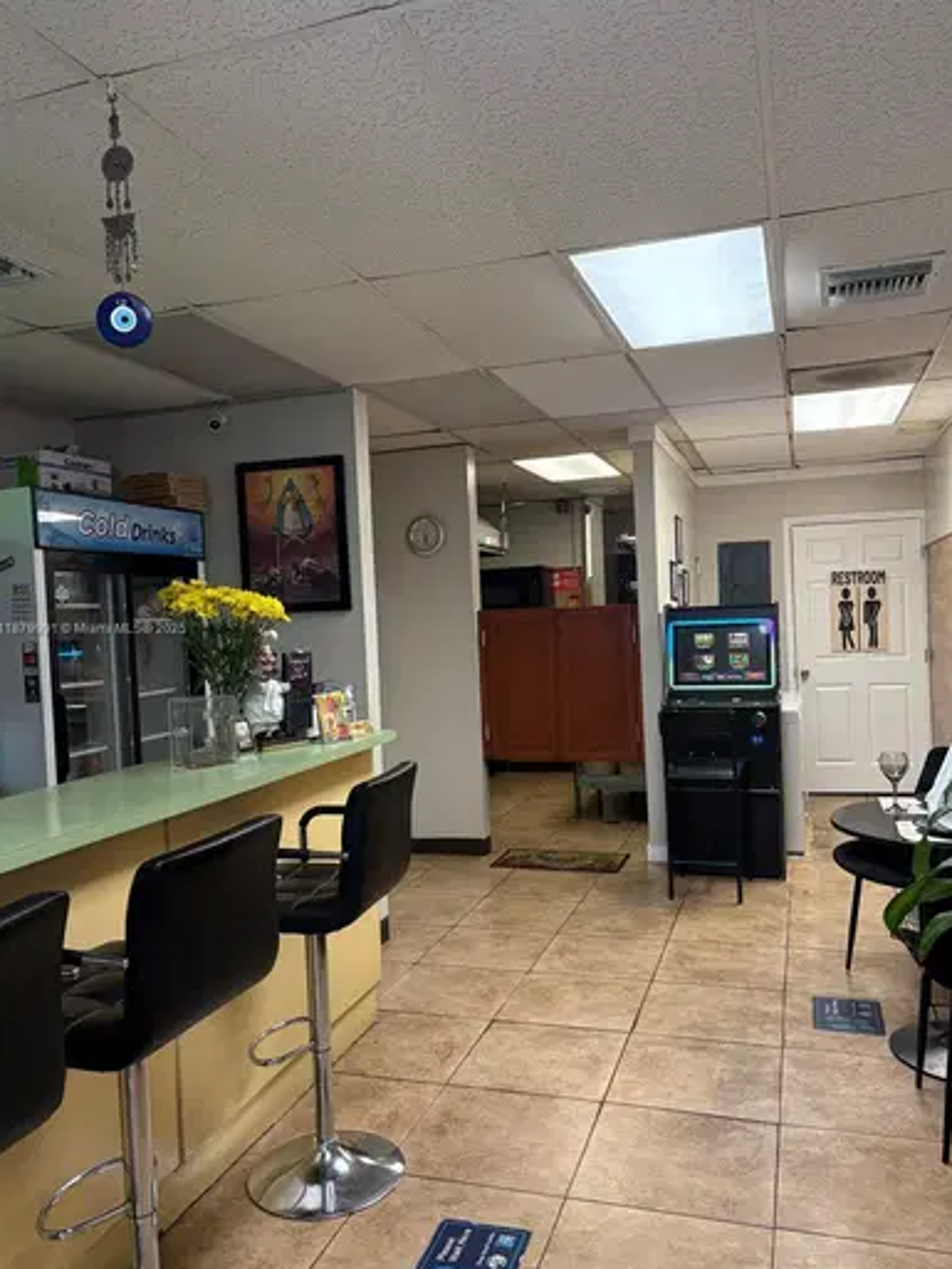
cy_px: 630
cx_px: 480
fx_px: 990
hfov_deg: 51.4
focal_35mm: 27
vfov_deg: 65.3
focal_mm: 5.96
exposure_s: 1/120
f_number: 1.6
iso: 200
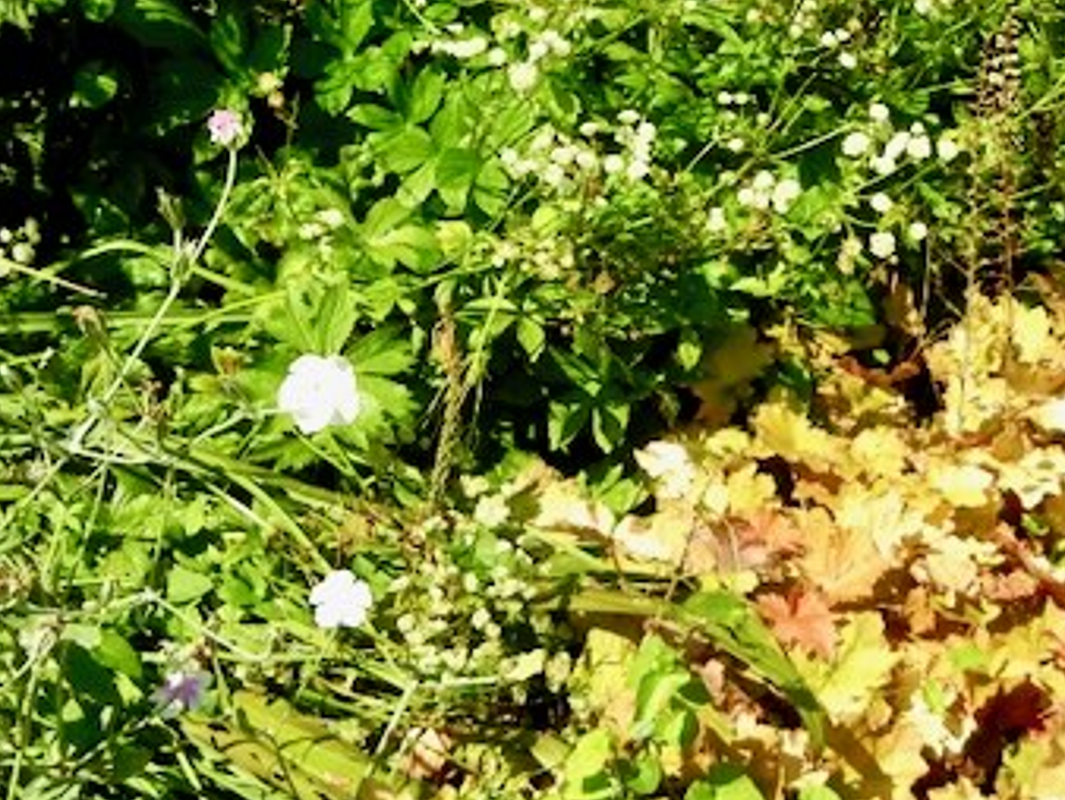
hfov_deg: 27.3
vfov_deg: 20.6
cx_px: 677
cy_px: 211
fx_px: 2186
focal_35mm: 71
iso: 160
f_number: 3.5
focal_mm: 5.4
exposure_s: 1/968
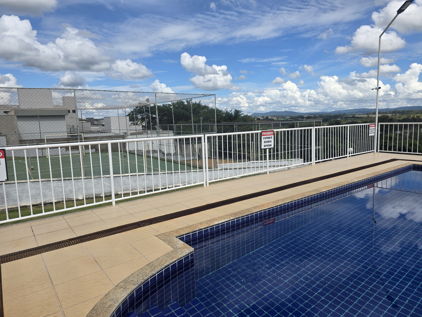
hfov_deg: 73.9
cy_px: 158
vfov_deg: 58.9
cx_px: 211
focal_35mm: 23
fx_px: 280
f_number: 1.7
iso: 80
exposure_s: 1/7061
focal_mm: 6.3
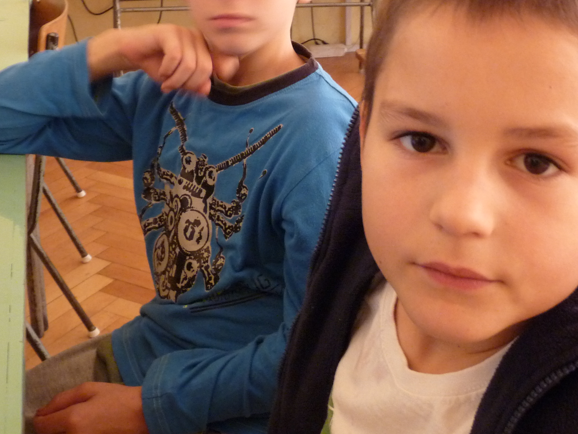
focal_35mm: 55
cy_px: 102
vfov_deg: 26.2
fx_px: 918
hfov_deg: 34.7
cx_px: 368
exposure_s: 1/8
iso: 400
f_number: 3
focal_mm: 5.9
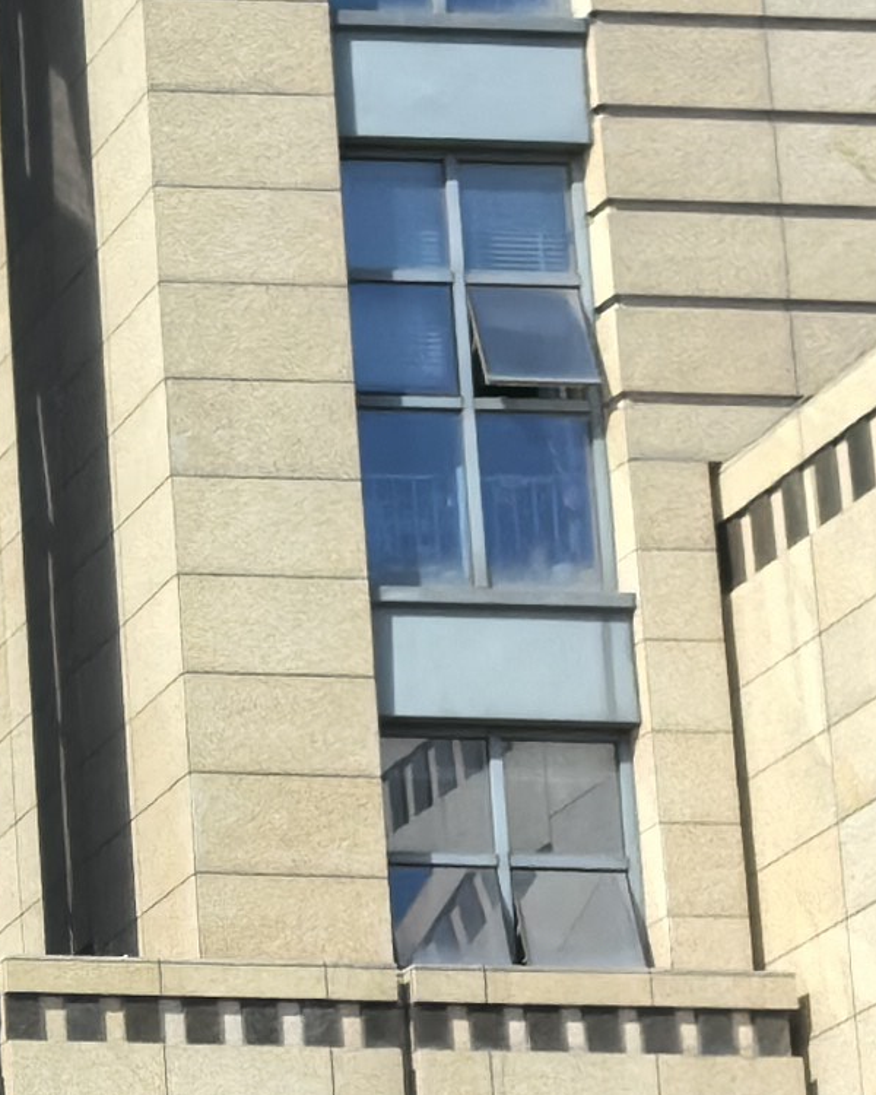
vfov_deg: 12.8
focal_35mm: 144
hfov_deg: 8.9
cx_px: -1680
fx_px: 4667
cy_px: 1536
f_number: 1.4
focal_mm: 5.75
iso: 50
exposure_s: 1/9174
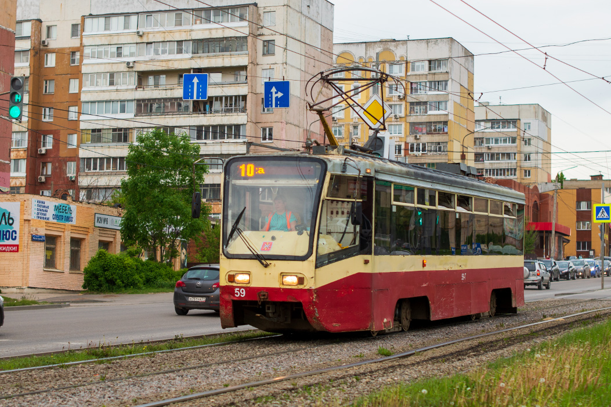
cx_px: 334
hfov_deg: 35.0
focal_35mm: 57
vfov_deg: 23.8
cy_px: 177
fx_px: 967
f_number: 2.8
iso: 250
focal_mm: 50
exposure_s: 1/500
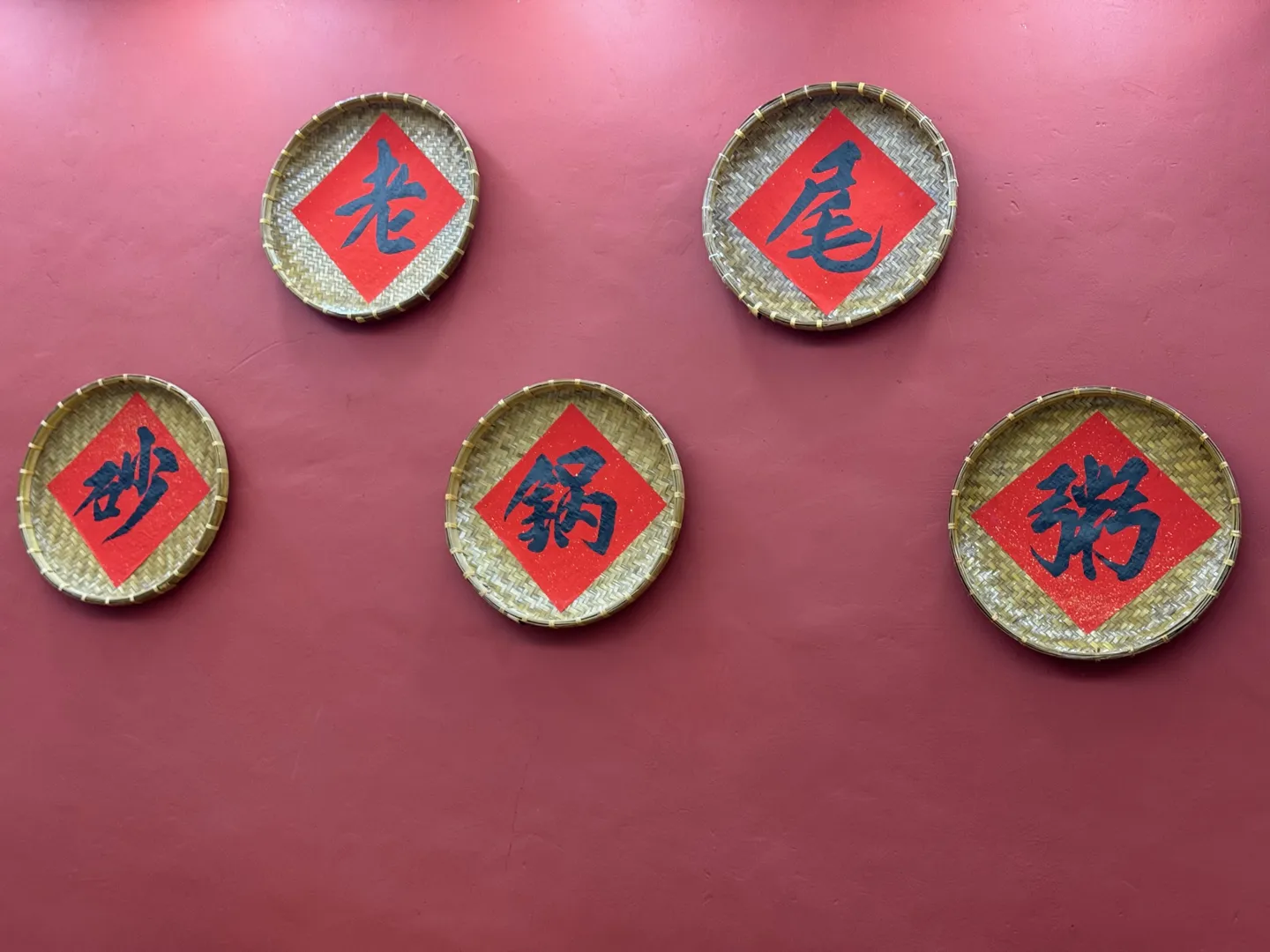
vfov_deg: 30.3
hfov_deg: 39.7
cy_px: 476
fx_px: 1761
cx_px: 635
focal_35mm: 48
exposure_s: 1/50
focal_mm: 6.76
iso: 160
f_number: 1.78
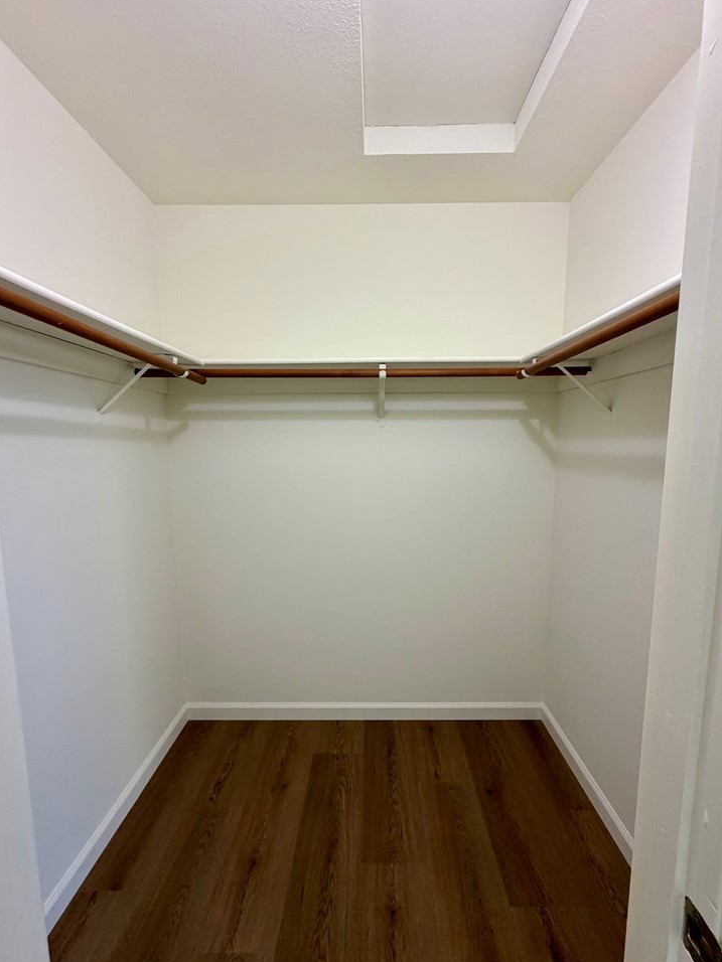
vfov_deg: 98.2
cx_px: 369
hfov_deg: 81.7
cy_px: 492
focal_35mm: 15
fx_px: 417
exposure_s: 1/60
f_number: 2.2
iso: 160
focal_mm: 2.22
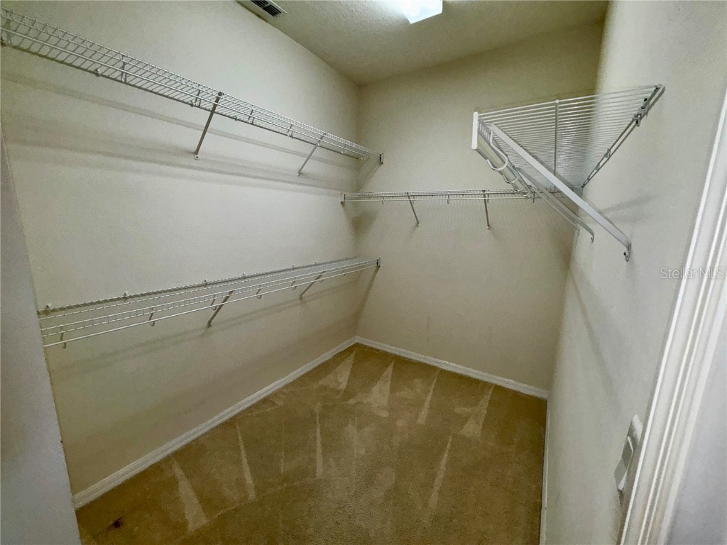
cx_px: 364
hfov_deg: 102.1
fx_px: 294
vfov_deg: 85.7
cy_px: 272
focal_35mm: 14
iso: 100
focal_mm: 2.22
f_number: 2.2
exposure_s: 1/120
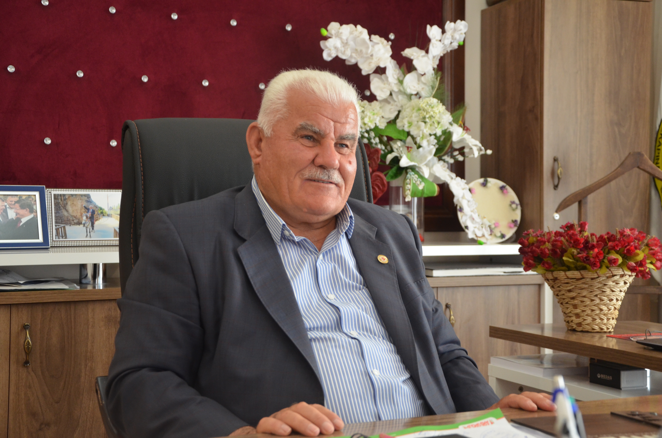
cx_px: 331
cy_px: 219
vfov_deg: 23.7
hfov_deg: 35.1
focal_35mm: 57
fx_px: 1046
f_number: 4.5
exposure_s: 1/40
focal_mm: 38
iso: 1000
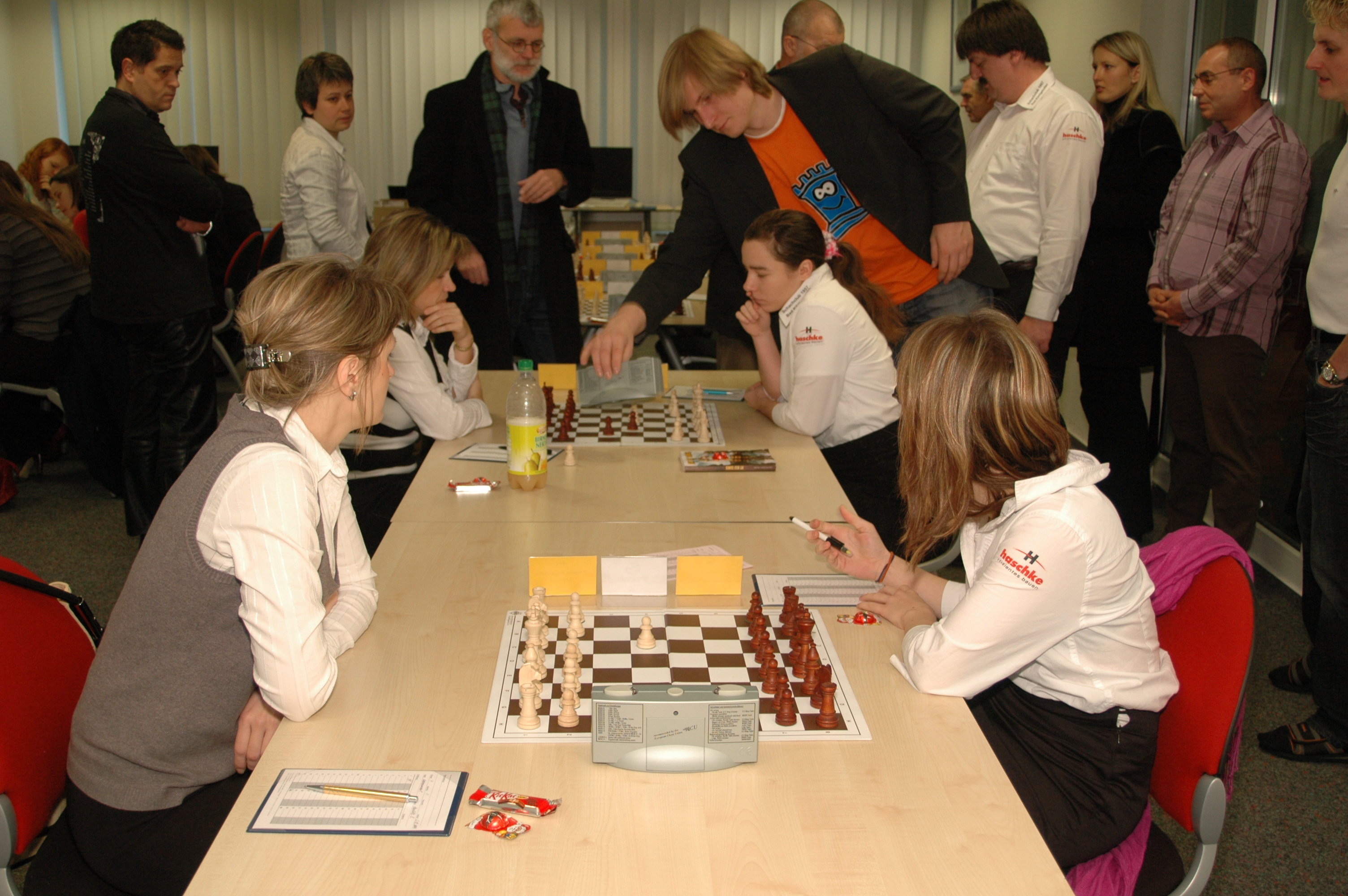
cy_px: 448
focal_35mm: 38
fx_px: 1403
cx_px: 674
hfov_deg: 51.3
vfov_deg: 35.4
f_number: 5
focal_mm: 25
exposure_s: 1/60
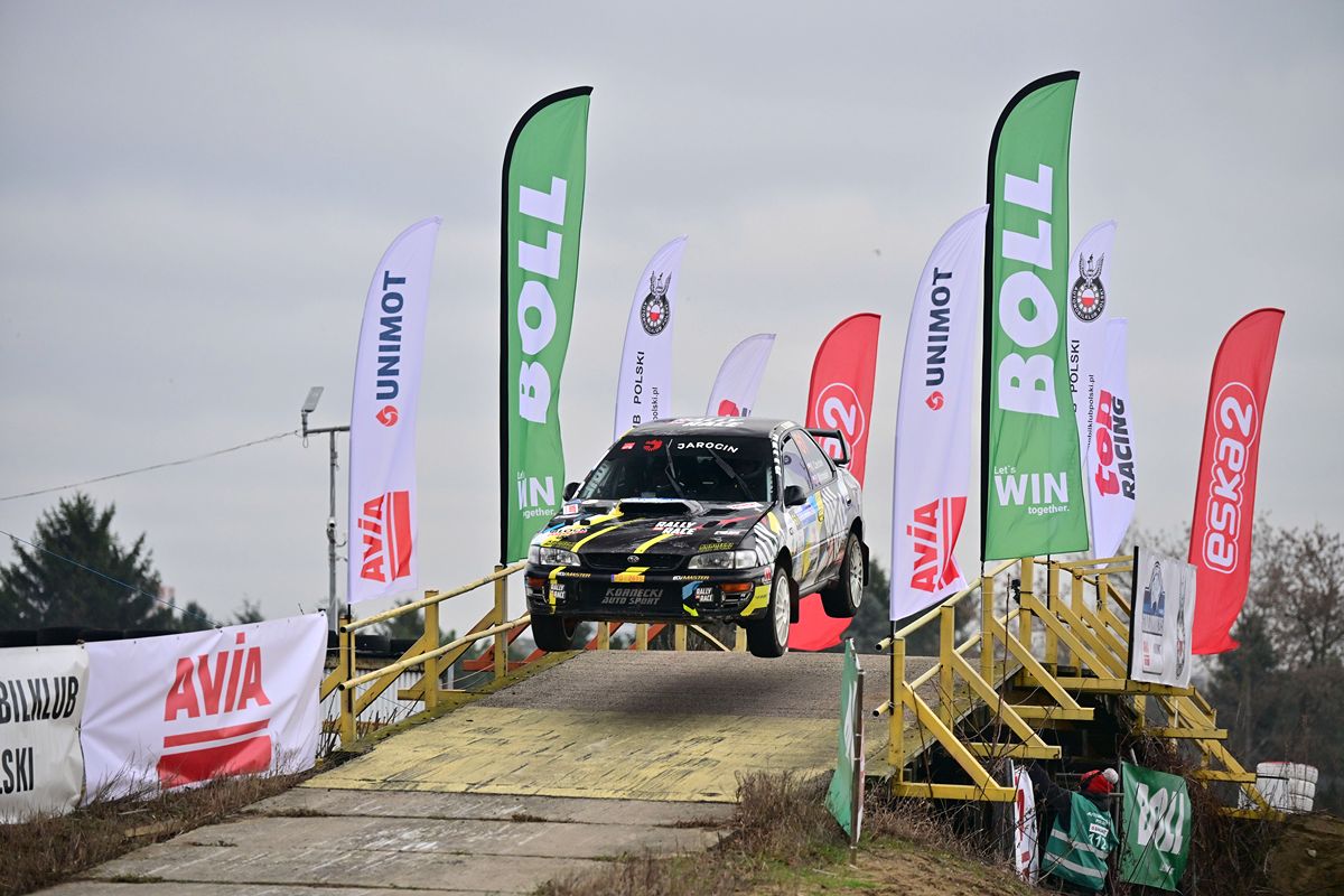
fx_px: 5413
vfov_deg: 9.5
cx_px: 672
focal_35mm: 145
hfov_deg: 14.2
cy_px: 448
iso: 500
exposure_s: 1/800
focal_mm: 145
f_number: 3.2
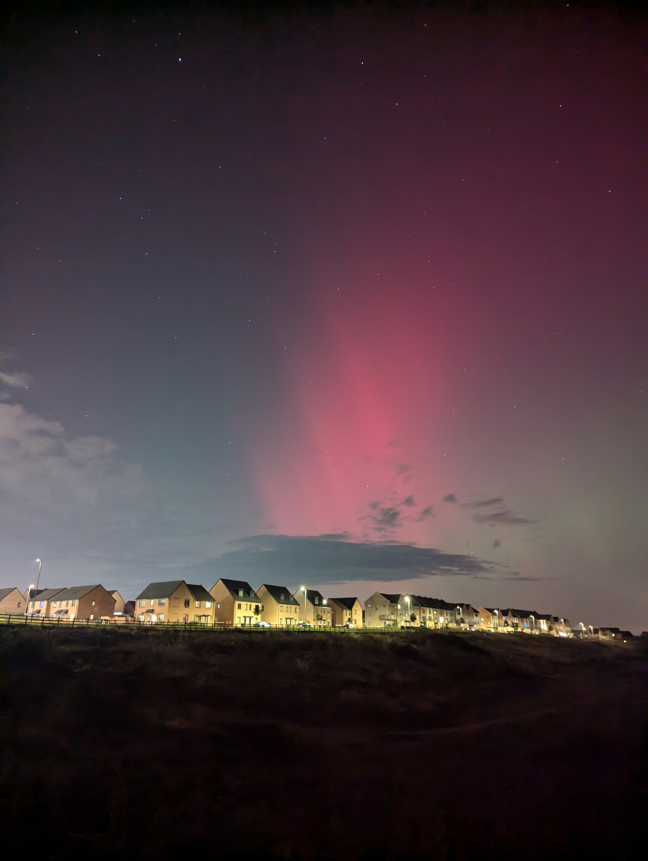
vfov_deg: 71.5
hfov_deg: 56.9
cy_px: 430
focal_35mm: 24
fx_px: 598
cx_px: 324
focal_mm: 6.81
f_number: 1.85
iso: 4036
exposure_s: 1/3
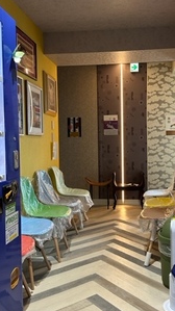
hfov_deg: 33.4
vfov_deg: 56.6
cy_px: 148
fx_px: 289
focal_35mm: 35
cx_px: 116
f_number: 1.78
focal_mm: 6.86
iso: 200
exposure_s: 1/87
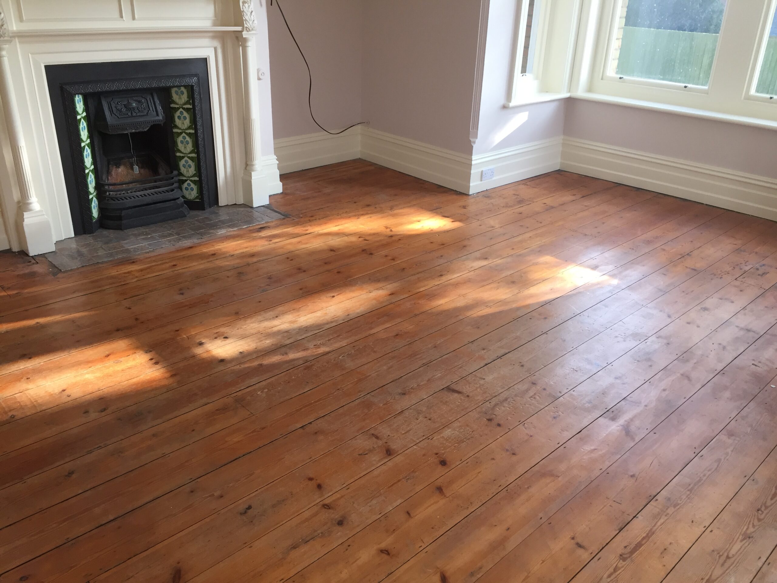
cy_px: 292
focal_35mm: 29
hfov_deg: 61.7
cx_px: 388
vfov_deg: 48.2
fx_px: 651
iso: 32
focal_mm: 4.15
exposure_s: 1/33
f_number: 2.2
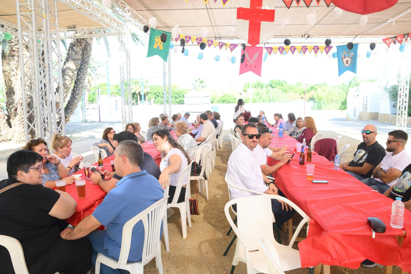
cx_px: 206
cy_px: 137
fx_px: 291
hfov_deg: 70.4
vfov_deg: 50.4
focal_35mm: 26
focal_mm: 17
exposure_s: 1/320
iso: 800
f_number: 7.1
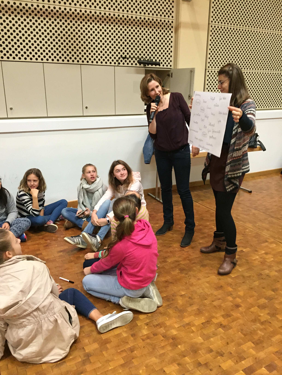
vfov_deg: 61.7
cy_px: 188
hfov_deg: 48.2
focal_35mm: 29
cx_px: 141
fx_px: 315
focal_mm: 4.15
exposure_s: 1/30
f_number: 2.2
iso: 250
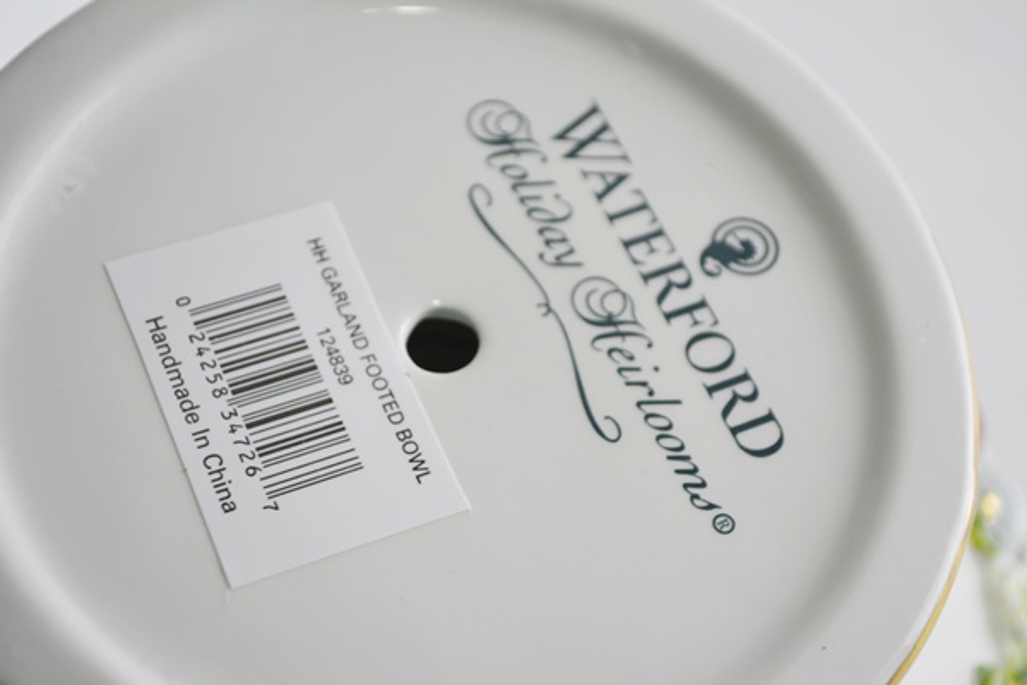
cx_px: 514
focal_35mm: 72
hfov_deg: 28.1
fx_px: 2054
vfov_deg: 18.9
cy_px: 342
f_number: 5.6
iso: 280
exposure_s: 1/125
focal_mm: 48
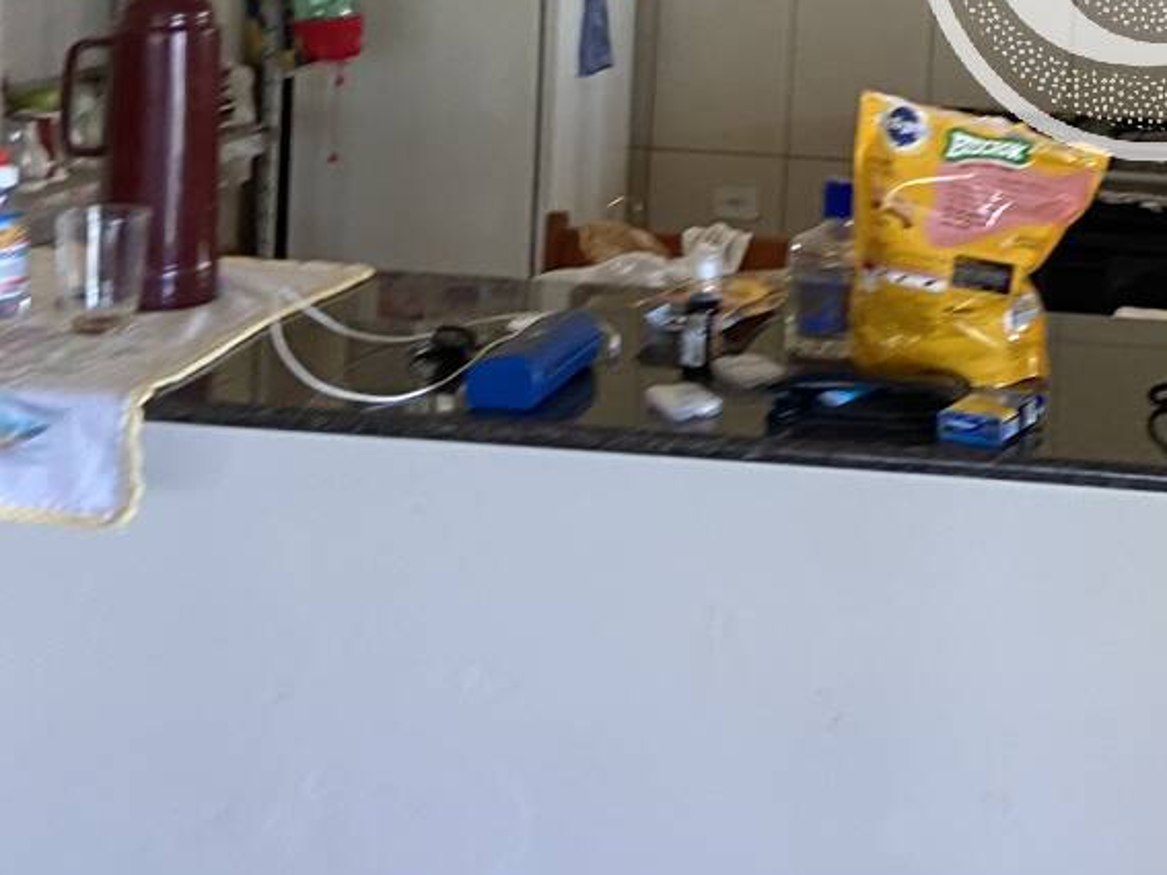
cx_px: 1151
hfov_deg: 27.8
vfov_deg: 21.0
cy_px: -128
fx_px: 2225
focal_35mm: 66
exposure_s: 1/60
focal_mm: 4.25
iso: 160
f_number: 1.8
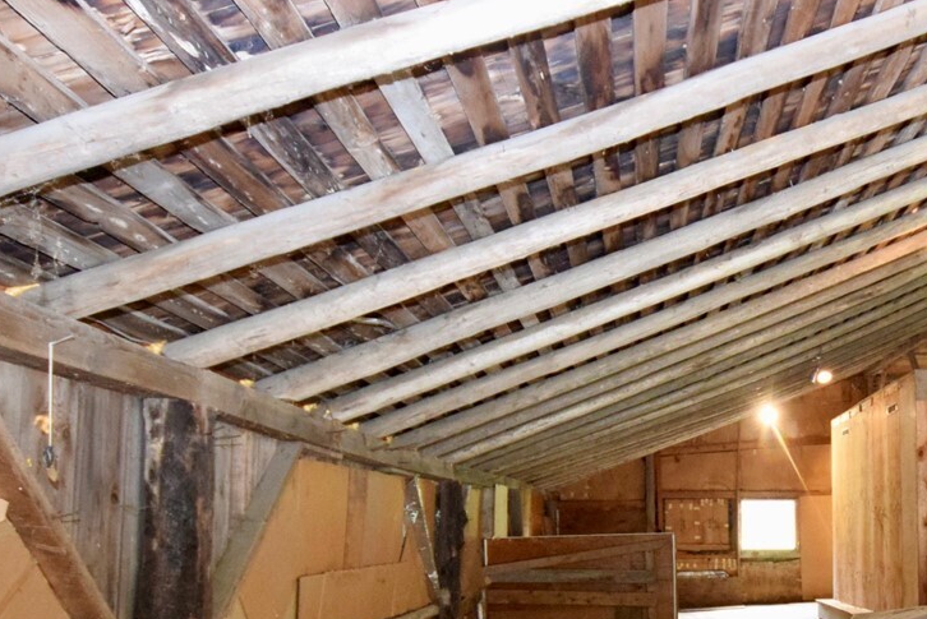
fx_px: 902
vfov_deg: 36.6
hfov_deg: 49.6
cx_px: 801
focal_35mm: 35
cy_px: 498
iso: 2500
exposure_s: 1/60
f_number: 4
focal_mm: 10
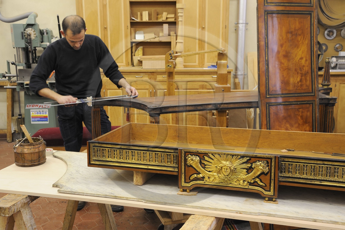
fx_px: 421
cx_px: 172
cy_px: 115
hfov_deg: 44.5
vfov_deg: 30.5
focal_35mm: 44
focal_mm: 44
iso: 400
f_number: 9
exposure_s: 1/3.33
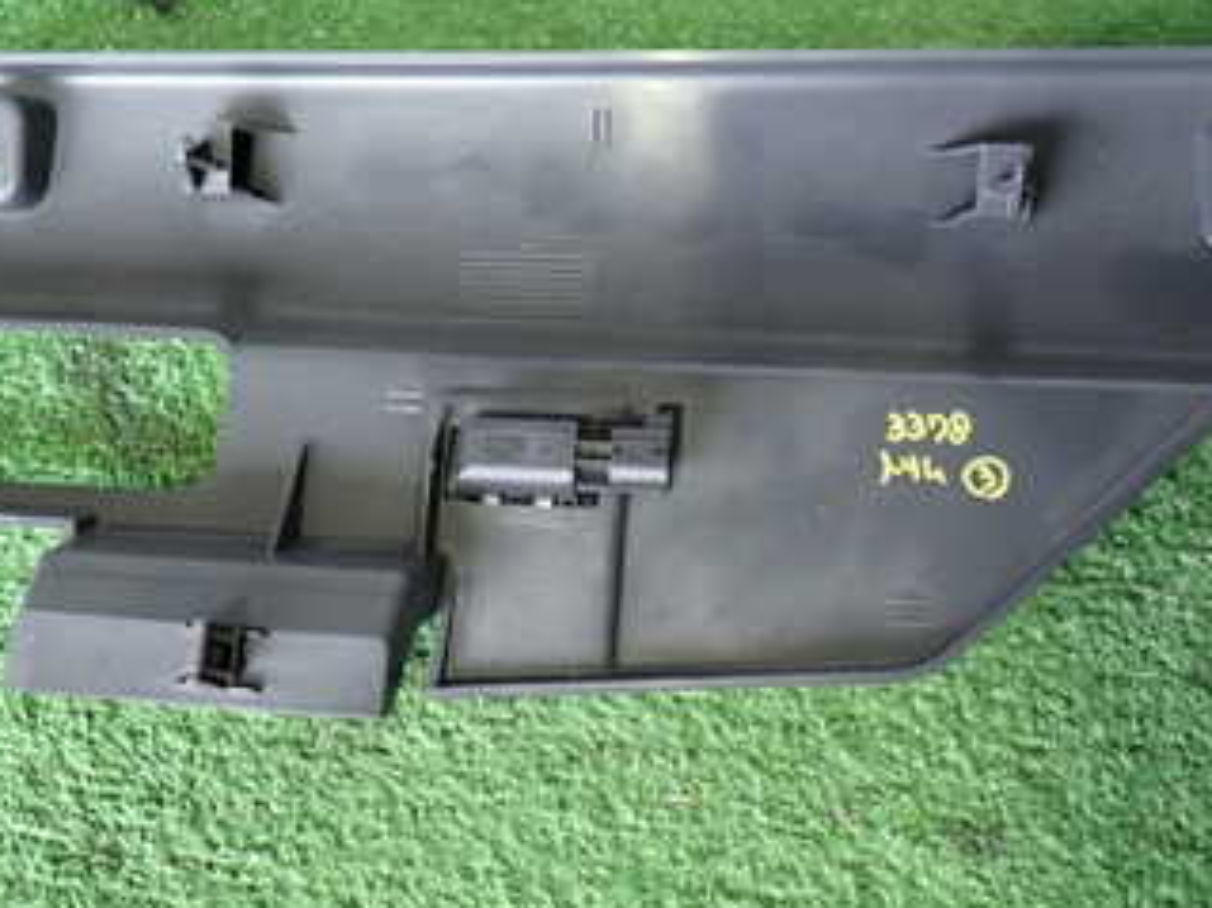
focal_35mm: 47
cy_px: 357
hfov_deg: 40.4
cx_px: 566
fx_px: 1645
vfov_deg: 30.8
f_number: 2
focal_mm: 4.5
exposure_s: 1/30
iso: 320
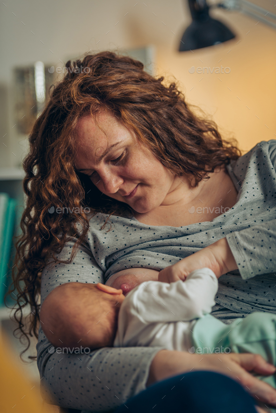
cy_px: 206
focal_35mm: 120
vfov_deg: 17.1
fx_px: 1379
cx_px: 138
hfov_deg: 11.4
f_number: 2.8
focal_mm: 120
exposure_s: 1/160
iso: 250
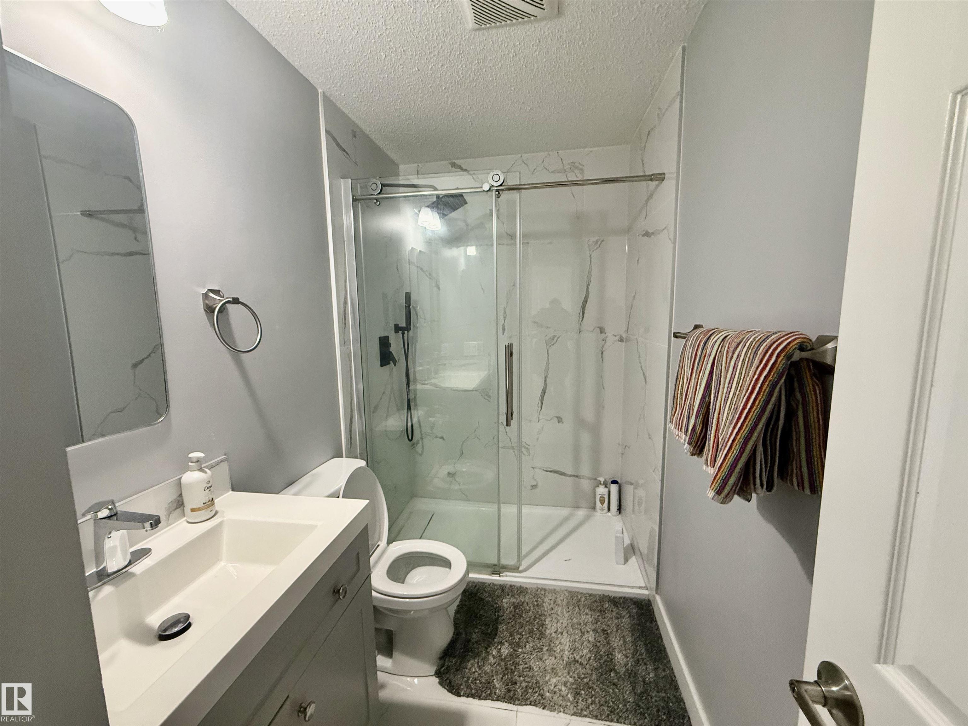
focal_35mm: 14
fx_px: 391
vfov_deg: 85.7
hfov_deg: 102.1
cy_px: 363
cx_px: 484
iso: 400
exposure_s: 1/60
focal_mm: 2.22
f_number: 2.2
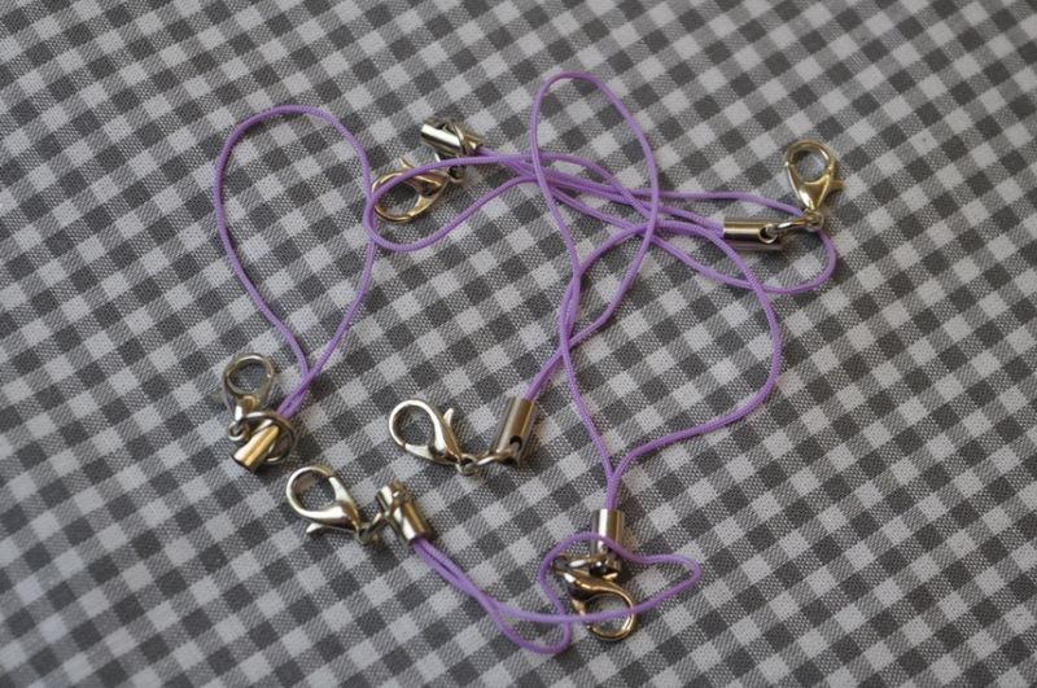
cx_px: 518
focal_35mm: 78
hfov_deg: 26.0
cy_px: 344
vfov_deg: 17.4
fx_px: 2244
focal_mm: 52
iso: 360
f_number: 5.6
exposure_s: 1/125
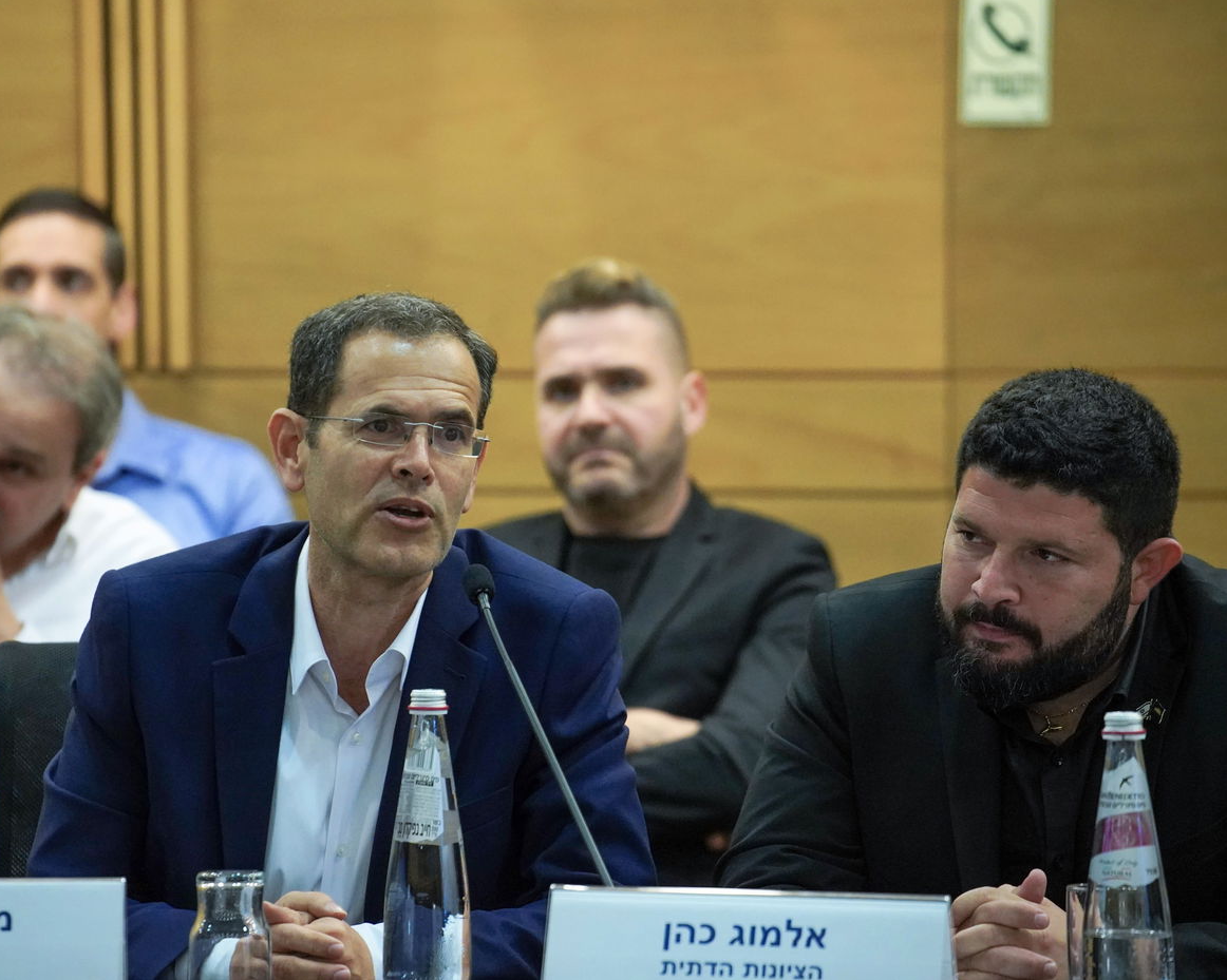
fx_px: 9403
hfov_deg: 7.5
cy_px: 489
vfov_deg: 6.0
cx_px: 541
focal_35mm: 259
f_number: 5.6
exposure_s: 1/200
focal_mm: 229
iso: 6400
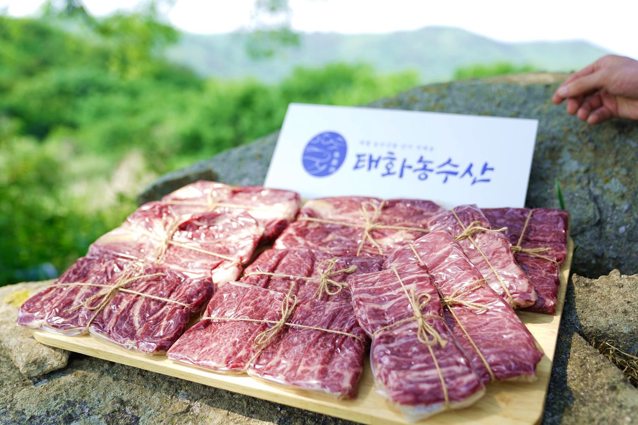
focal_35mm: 37
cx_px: 319
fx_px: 656
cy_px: 212
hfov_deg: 51.9
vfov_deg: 35.9
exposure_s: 1/200
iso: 50
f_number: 2.8
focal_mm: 37
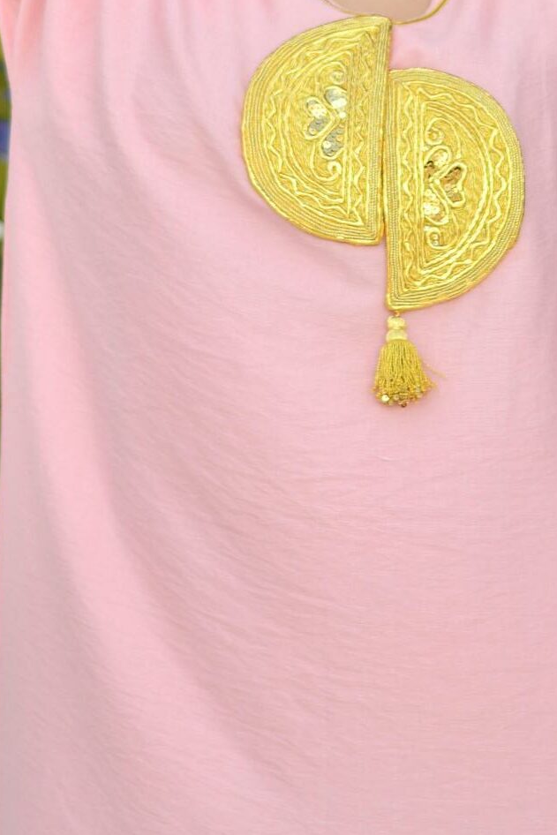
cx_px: 366
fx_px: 4709
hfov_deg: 6.8
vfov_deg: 10.0
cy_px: -187
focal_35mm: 203
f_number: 1.8
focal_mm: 50
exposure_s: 1/2000
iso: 100
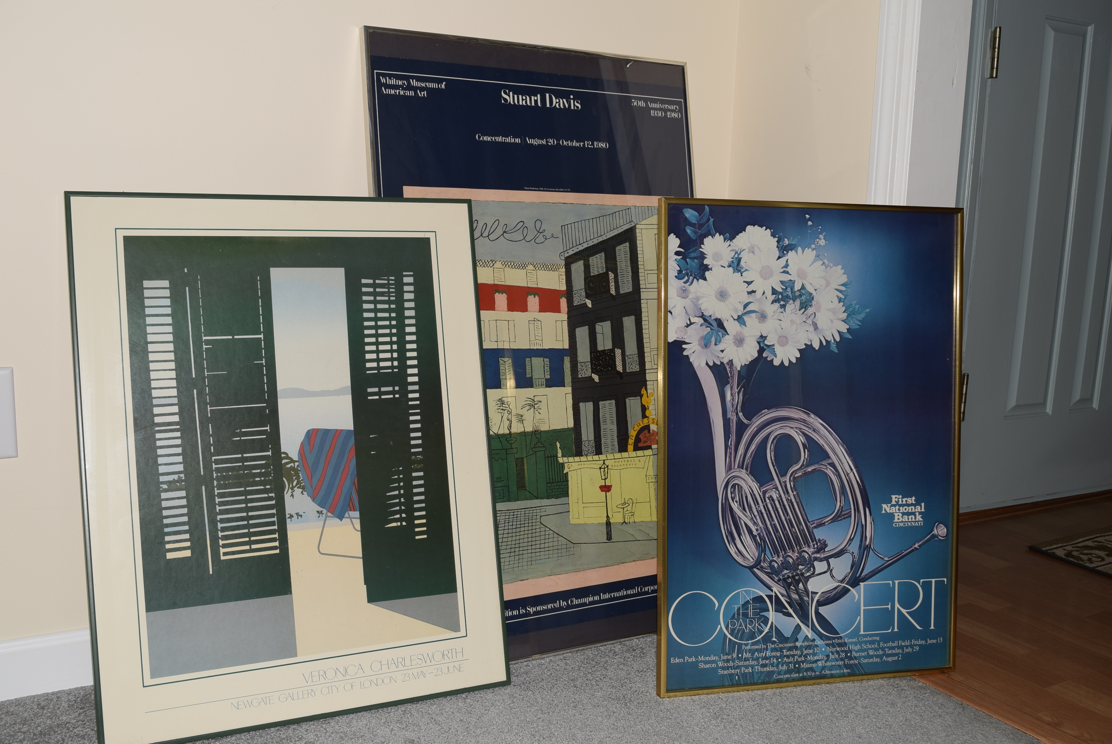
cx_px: 556
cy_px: 372
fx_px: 1113
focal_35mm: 36
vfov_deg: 36.9
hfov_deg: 53.1
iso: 100
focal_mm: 24
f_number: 8
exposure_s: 1/60
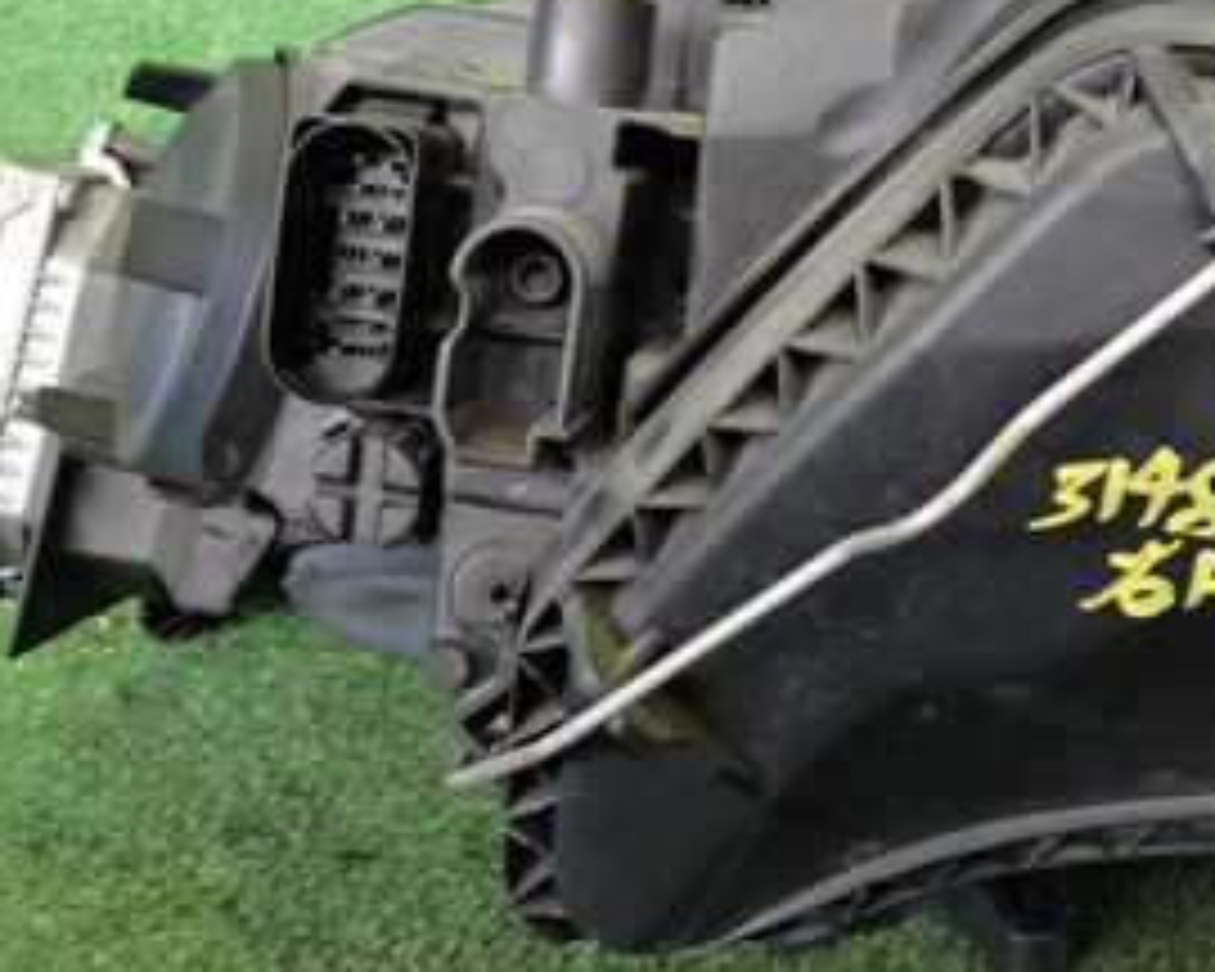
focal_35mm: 65
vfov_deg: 23.4
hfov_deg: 28.5
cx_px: 976
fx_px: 2337
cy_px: 333
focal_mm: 5.4
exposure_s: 1/30
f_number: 2.3
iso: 320
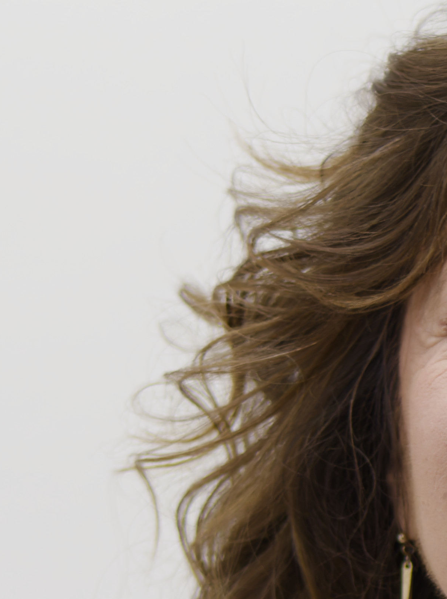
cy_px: 782
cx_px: 617
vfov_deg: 6.3
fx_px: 5352
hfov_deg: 4.8
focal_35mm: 310
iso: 250
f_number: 1.7
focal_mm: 43
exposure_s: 1/100
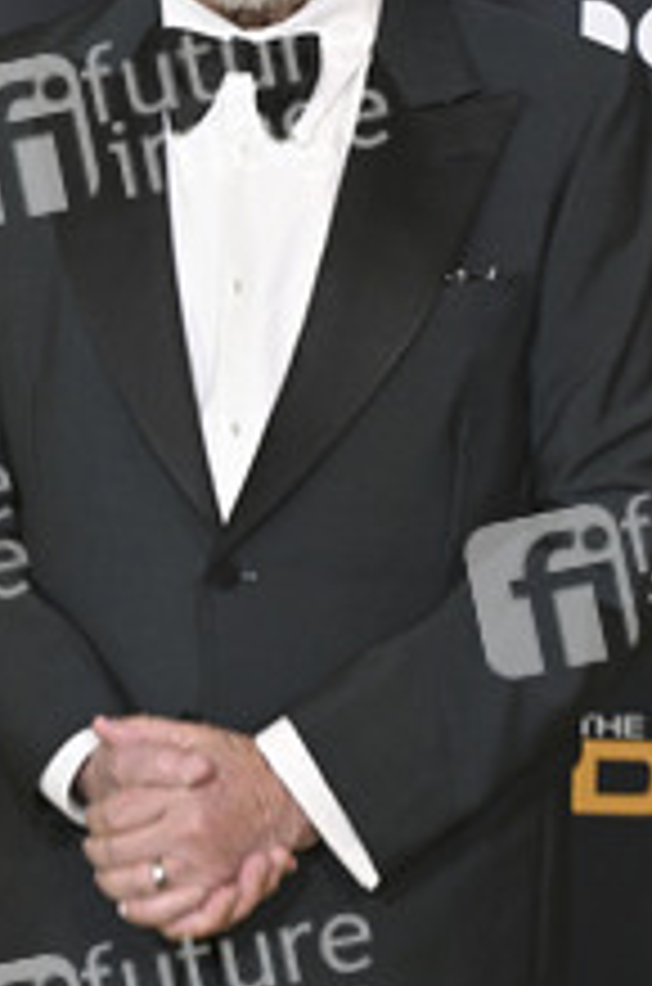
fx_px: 2047
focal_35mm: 75
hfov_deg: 18.1
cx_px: 288
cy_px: 347
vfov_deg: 26.9
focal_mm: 41
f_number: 6.3
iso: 2500
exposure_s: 1/320
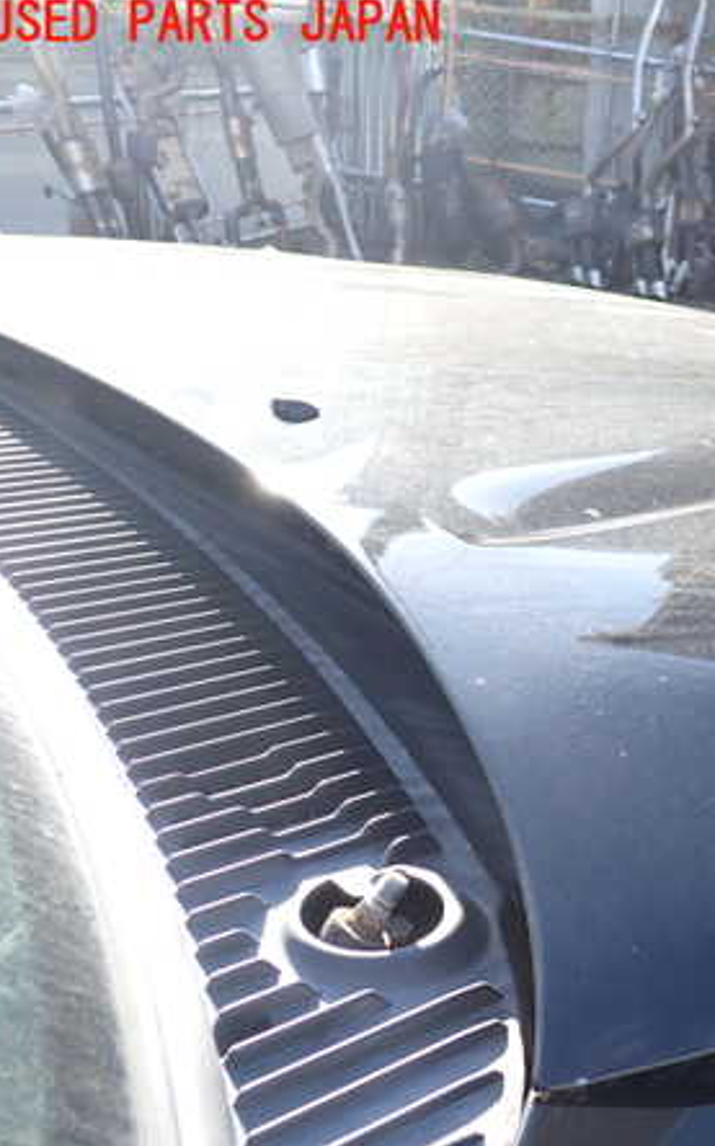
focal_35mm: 43
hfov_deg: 27.7
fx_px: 1342
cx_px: 746
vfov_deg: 46.2
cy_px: 573
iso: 100
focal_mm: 5.4
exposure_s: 1/160
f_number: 3.2
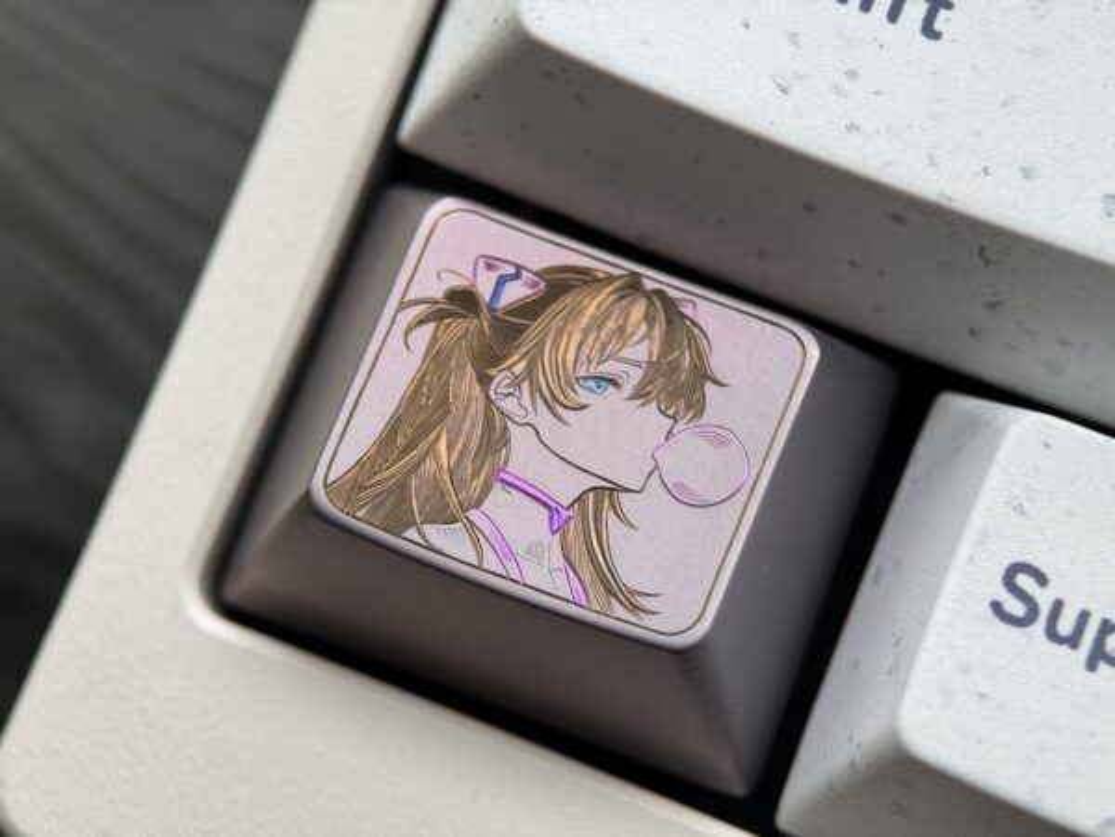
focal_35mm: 48
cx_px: 558
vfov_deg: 30.3
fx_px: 1546
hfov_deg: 39.7
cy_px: 418
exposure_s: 1/394
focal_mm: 6.76
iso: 64
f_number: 1.78
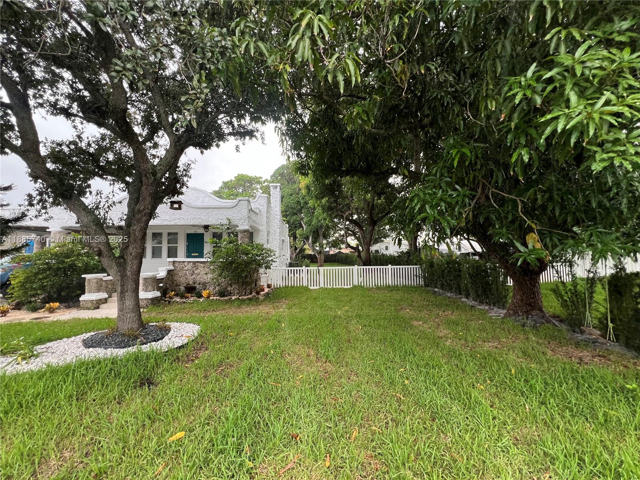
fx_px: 240
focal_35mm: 13
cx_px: 320
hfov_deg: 106.2
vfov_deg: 89.9
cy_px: 240
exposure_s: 1/99
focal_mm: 1.57
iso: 100
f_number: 1.8
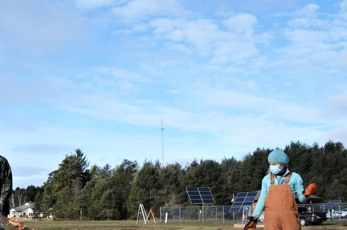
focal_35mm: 69
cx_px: 105
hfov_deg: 29.0
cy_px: 201
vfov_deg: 19.3
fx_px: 664
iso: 500
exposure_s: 1/6400
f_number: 4
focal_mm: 24
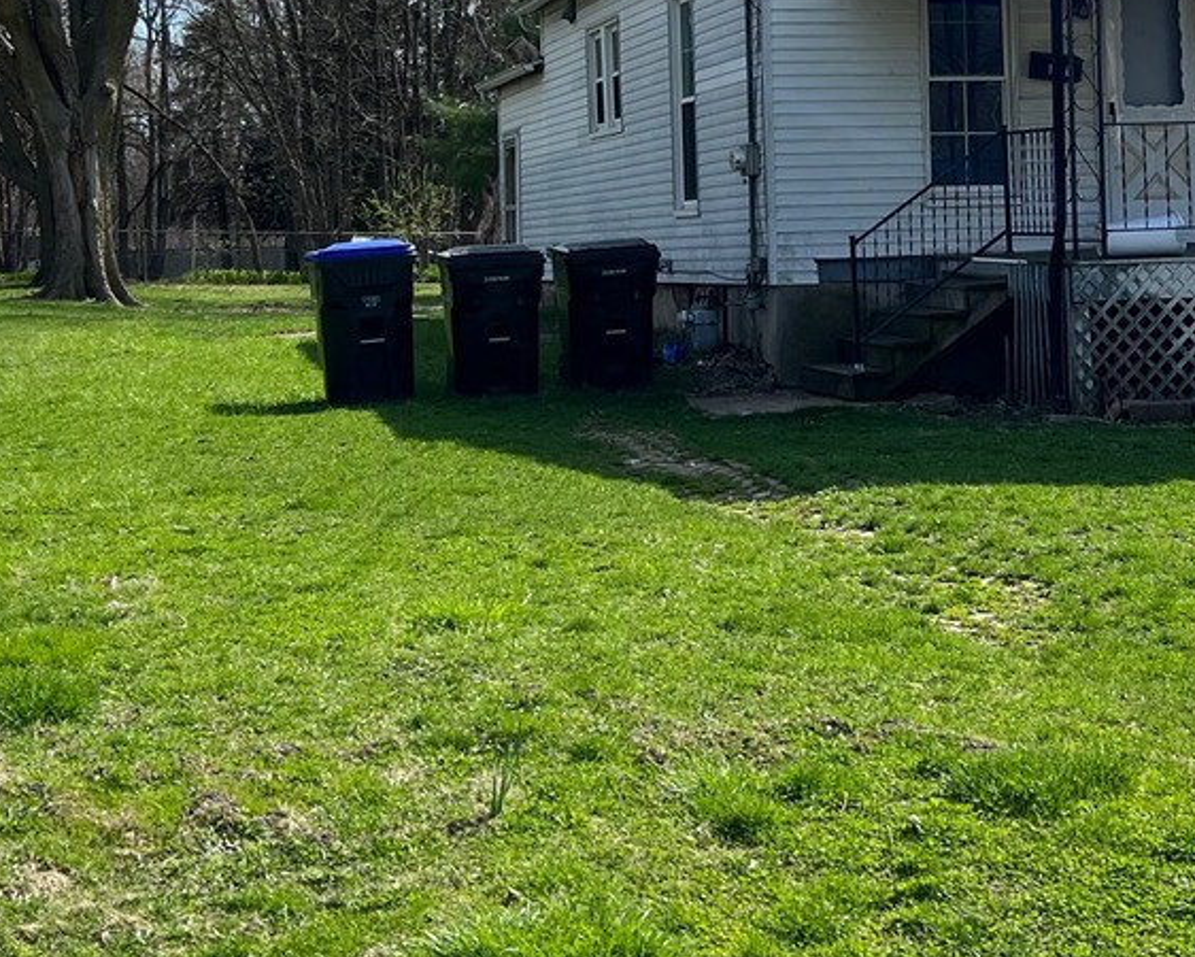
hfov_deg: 29.0
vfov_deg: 23.0
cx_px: 772
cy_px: 132
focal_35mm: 65
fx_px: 2300
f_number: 1.5
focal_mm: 5.7
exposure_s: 1/3704
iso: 50
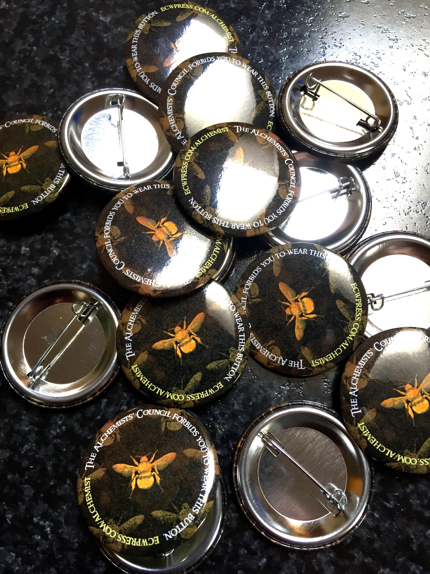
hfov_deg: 48.2
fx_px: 480
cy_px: 287
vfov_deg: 61.7
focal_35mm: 29
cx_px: 215
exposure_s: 1/30
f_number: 2.2
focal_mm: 4.15
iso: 64
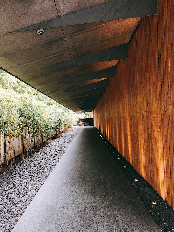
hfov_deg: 48.2
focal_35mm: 29
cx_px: 87
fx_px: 194
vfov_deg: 61.7
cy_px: 116
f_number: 2.2
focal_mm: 4.15
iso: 32
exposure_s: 1/30
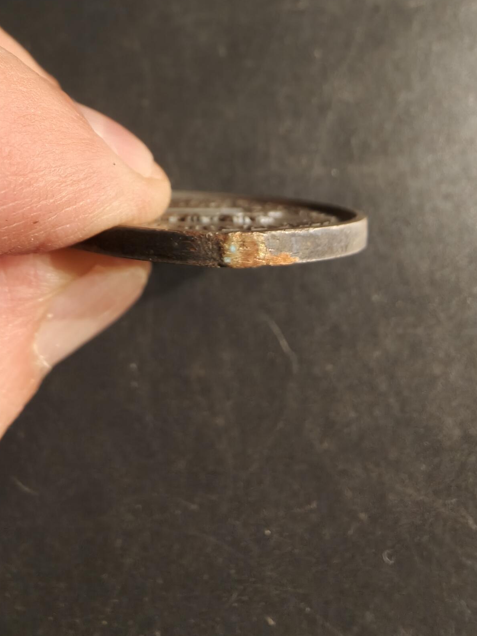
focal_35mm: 26
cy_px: 297
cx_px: 264
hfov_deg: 53.0
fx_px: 478
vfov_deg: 67.2
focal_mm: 2.32
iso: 200
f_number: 2
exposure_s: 1/63
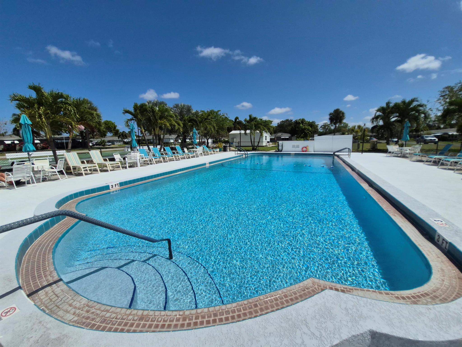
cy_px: 174
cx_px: 231
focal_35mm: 13
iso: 50
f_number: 2.2
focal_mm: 1.74
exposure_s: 1/4545
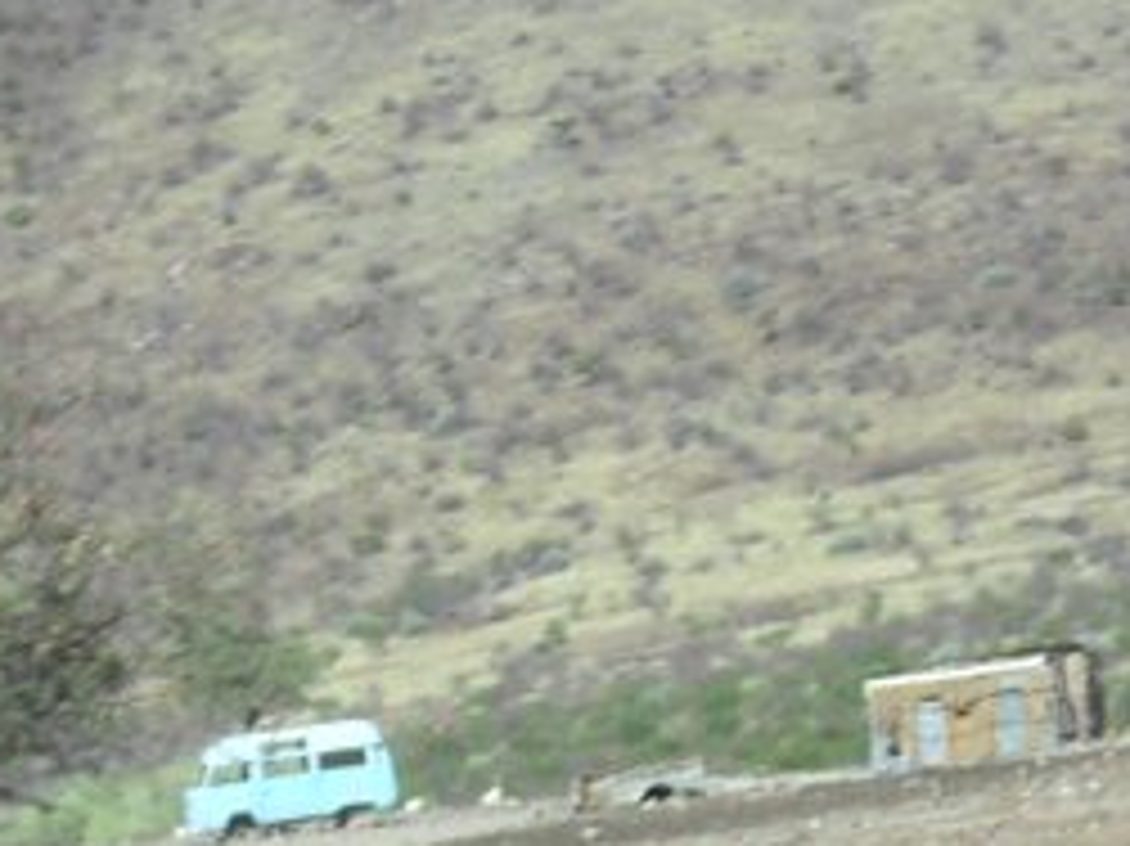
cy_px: 1242
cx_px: 527
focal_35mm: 360
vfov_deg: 4.1
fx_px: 11746
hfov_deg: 5.5
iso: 100
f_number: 5.2
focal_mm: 18.6
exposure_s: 1/640
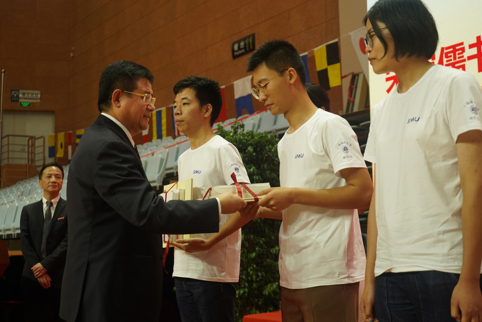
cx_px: 241
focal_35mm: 52
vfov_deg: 26.0
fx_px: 696
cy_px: 161
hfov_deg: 38.2
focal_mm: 52
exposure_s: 1/60
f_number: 5
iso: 1000
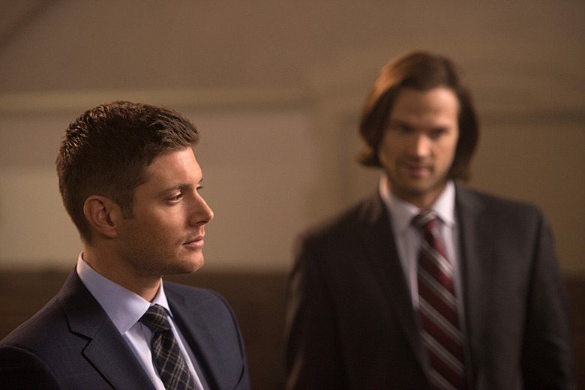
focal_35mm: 102
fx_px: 1657
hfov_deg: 20.0
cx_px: 292
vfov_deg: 13.4
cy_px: 195
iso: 1600
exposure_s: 1/100
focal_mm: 102
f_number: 2.8
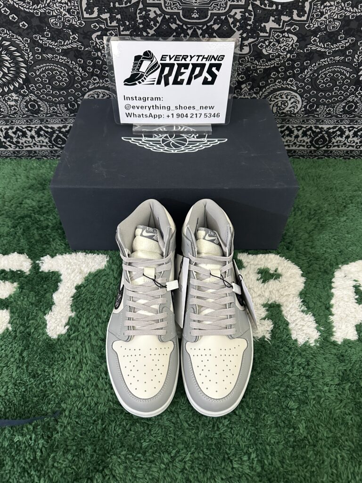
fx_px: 335
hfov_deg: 56.8
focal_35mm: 24
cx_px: 181
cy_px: 242
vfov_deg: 71.6
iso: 500
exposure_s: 1/50
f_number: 1.78
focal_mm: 6.86
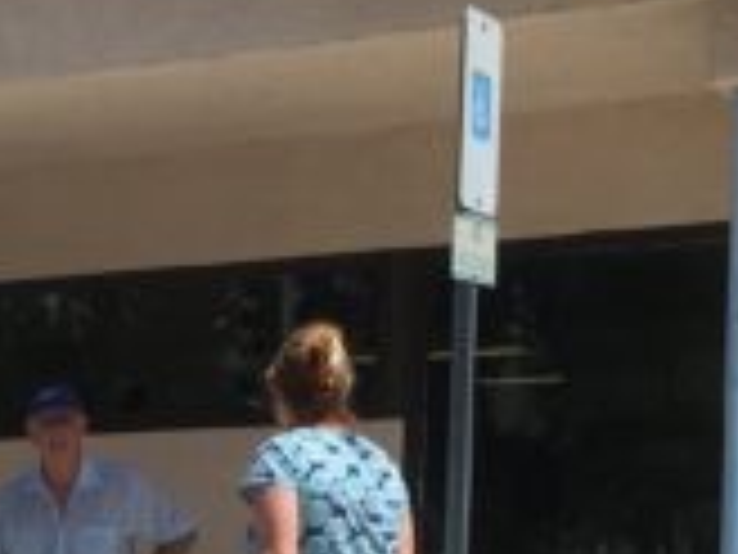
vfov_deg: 10.4
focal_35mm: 136
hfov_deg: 13.5
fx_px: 2899
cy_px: 941
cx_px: -436
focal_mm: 4.15
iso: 25
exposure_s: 1/2959
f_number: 2.2
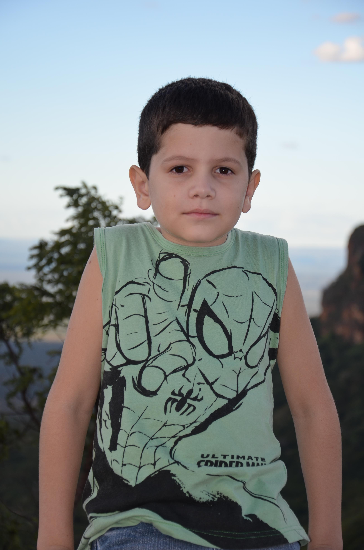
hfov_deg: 13.0
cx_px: 182
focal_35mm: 105
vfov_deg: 19.5
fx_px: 1600
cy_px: 275
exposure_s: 1/200
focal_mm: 70
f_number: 5.3
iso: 160
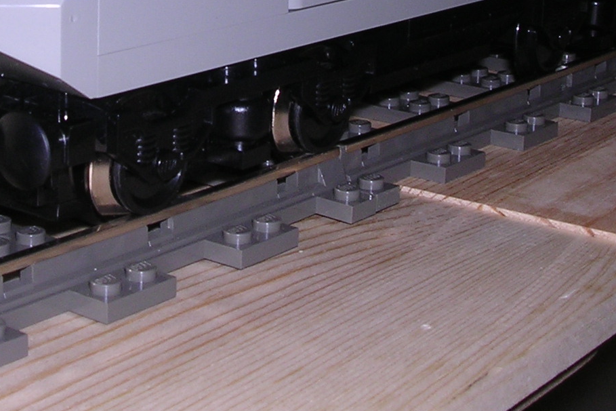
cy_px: -96
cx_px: 187
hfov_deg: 22.7
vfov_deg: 14.8
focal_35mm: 89
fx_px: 1523
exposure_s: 1/60.1
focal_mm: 5.8
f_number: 5.6
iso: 100
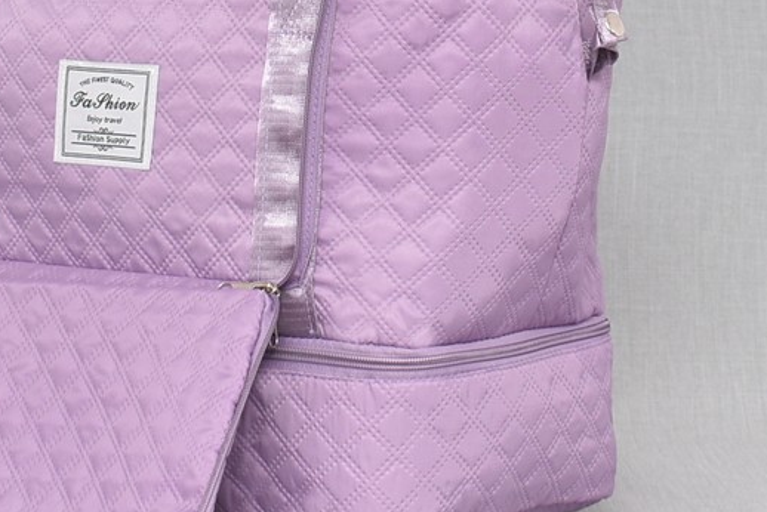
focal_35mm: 126
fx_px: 2686
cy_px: 36
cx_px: 221
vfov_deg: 10.8
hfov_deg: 16.2
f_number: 5.6
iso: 100
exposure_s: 1/60
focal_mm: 34
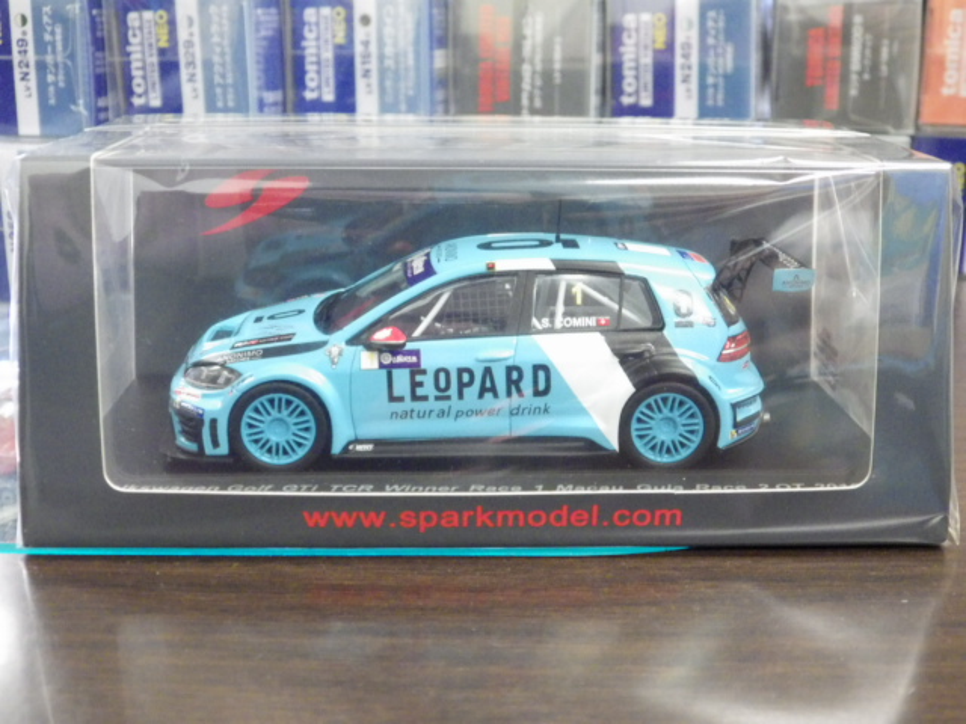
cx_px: 483
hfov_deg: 38.2
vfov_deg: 29.1
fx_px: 1395
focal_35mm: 50
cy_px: 362
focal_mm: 9
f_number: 3.8
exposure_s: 1/25
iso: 1000
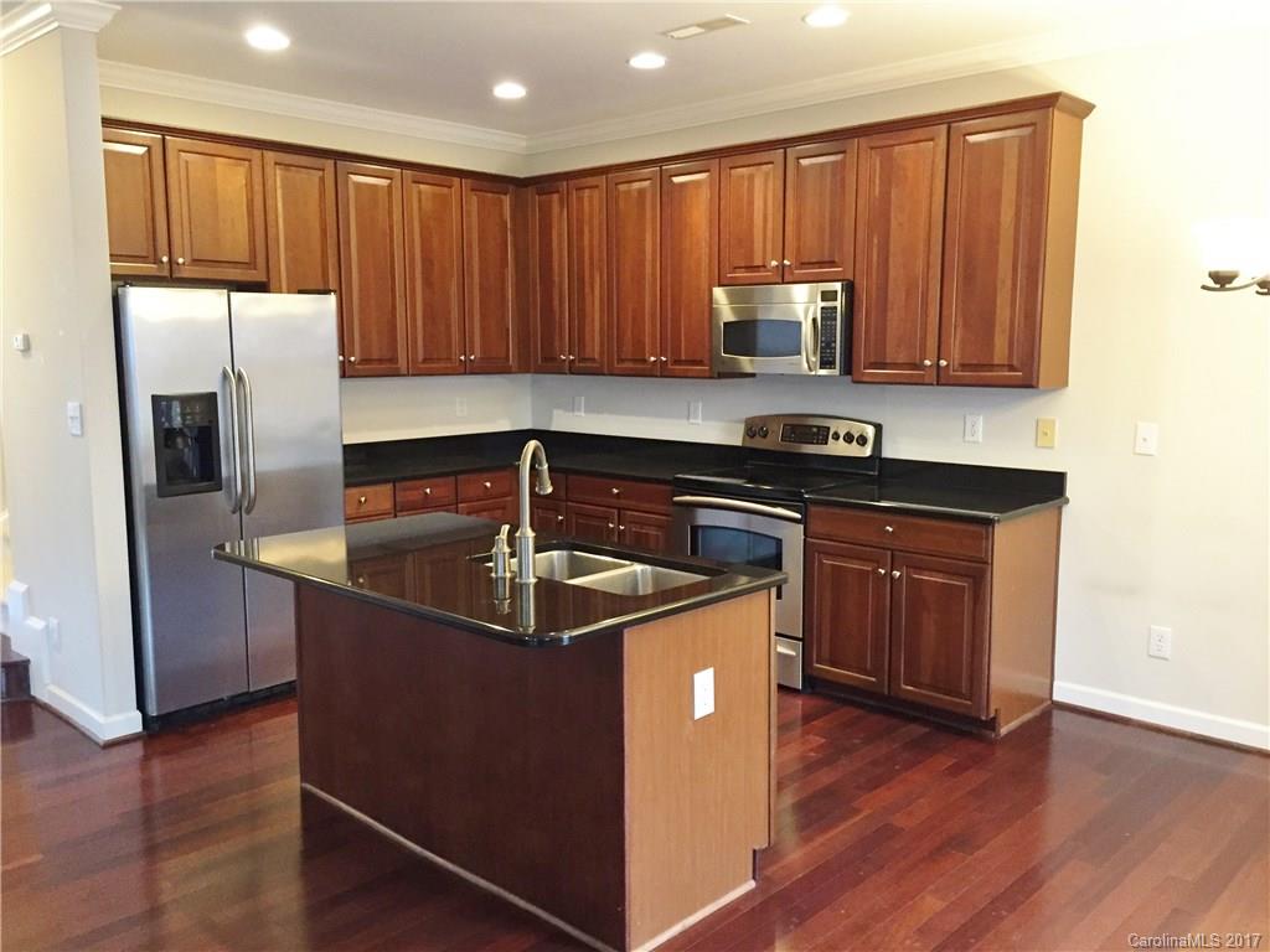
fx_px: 1064
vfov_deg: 48.2
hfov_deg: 61.7
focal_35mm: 29
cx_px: 635
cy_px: 476
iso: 250
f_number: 2.2
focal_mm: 4.15
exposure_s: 1/30
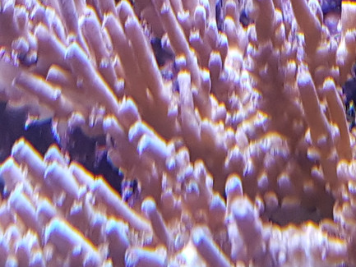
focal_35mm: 64
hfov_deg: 28.6
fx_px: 658
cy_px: 186
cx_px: 347
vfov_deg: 22.8
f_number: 1.7
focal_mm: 4.2
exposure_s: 1/60
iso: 100
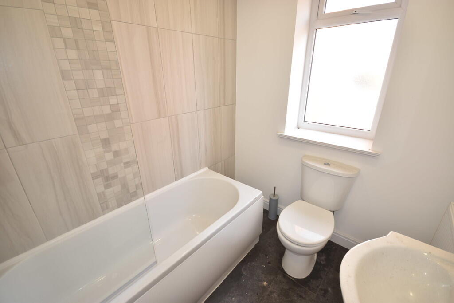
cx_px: 227
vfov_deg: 77.3
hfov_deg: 100.4
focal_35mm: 15
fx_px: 189
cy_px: 152
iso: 100
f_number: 4
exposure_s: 1/15
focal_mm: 10
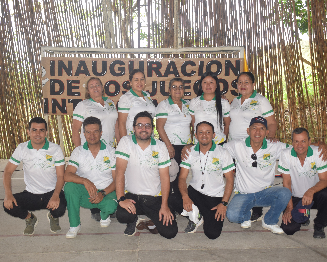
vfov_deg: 29.7
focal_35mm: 51
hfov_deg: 36.6
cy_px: 132
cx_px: 170
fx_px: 494
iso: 400
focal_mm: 30
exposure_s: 1/125
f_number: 5.6
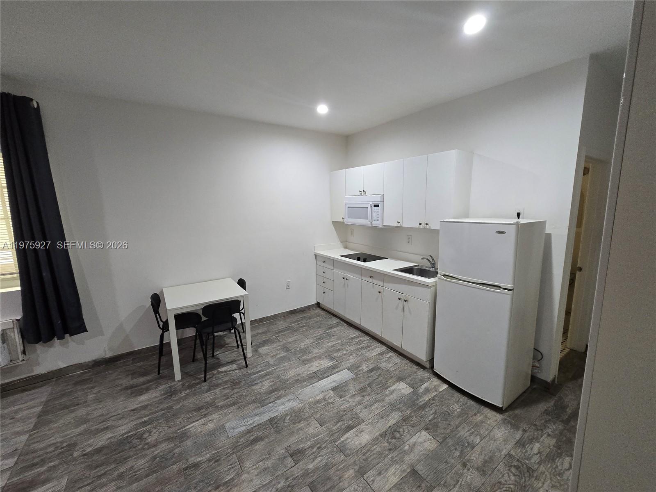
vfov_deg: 89.9
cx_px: 328
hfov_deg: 106.2
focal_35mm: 13
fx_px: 246
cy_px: 246
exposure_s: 1/60
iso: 400
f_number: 2.2
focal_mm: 2.2
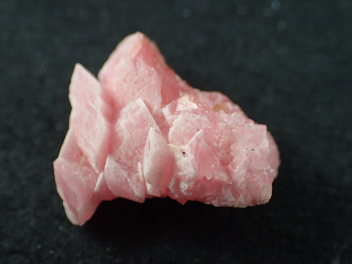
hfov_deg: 31.7
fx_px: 620
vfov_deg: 24.0
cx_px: 176
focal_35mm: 61
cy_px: 132
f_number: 3.6
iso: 400
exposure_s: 1/250
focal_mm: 11.01
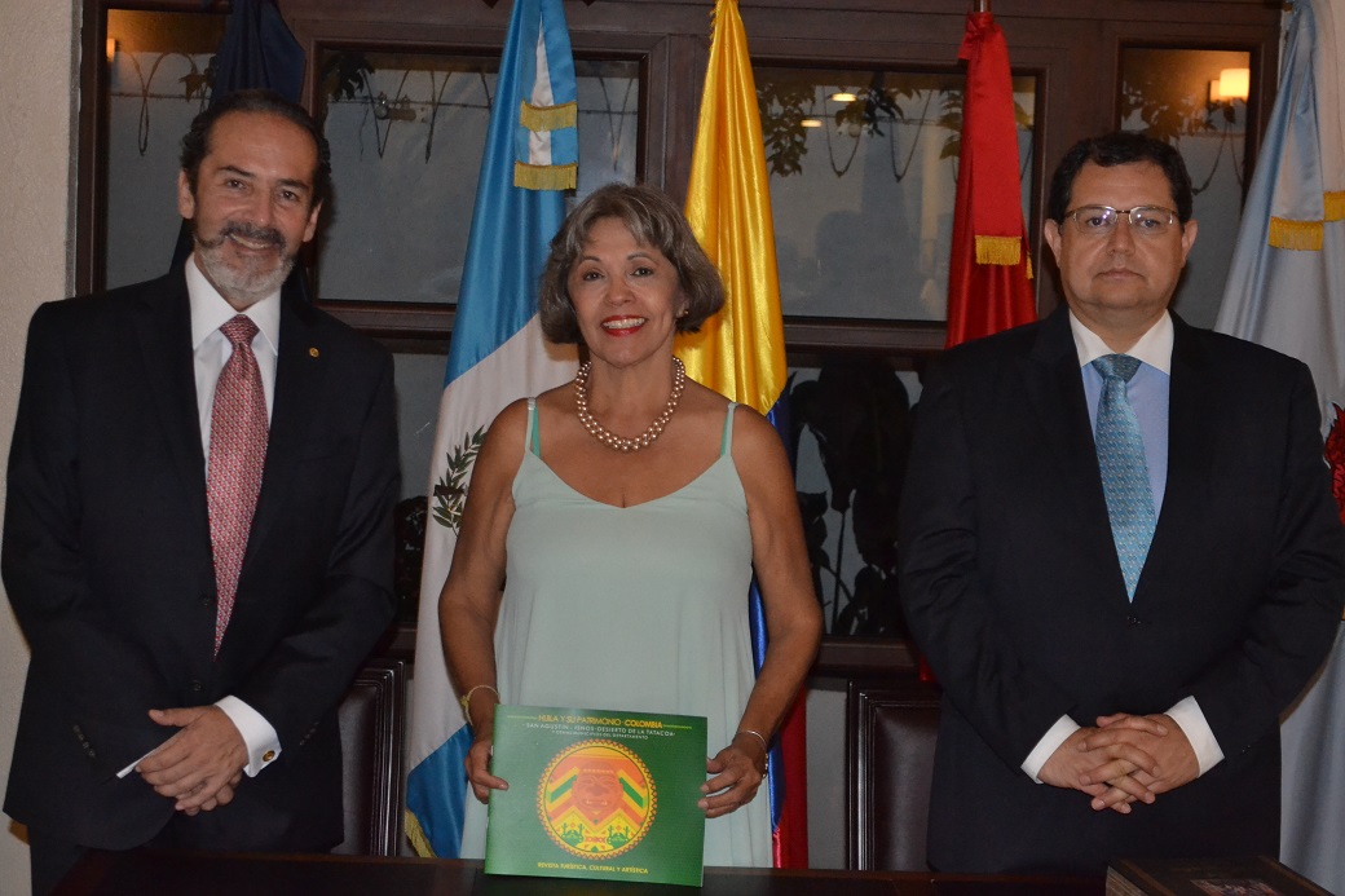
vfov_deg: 21.6
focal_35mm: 63
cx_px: 672
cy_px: 448
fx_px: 2353
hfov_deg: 31.9
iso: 3200
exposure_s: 1/60
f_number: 5.3
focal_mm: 42
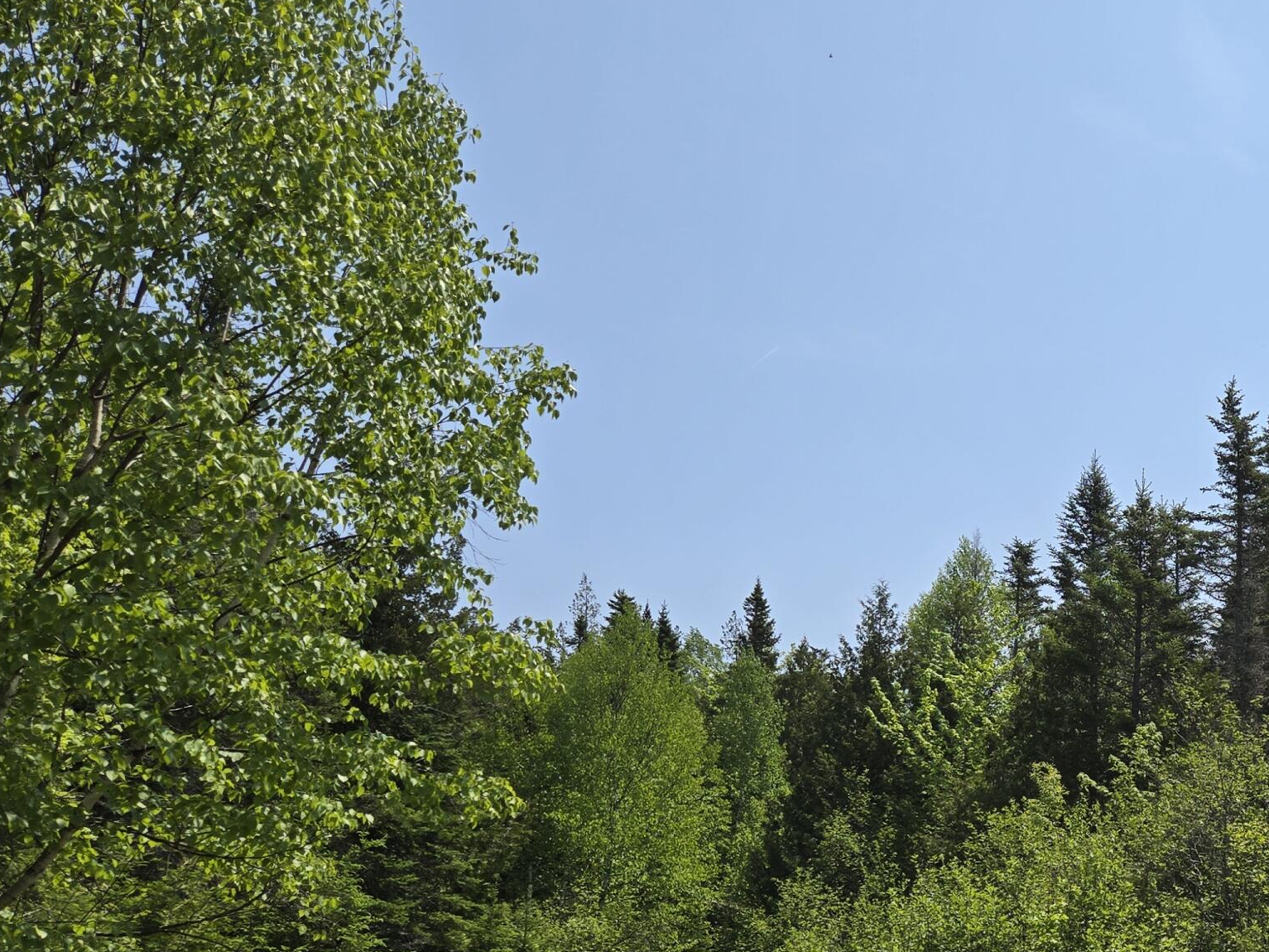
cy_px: 765
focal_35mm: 45
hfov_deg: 38.4
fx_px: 1650
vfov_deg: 31.3
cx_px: 1205
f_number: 1.8
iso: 25
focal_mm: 5.4
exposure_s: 1/2805
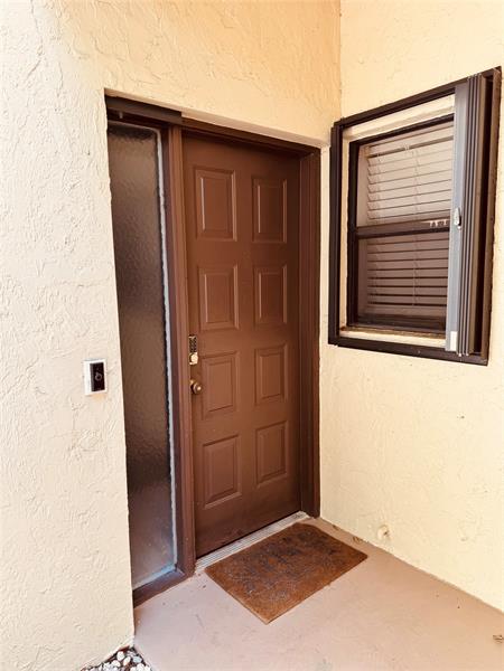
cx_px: 252
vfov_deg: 71.6
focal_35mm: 24
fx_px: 466
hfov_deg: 56.8
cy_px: 336
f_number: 1.78
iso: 64
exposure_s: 1/127
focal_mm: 6.76
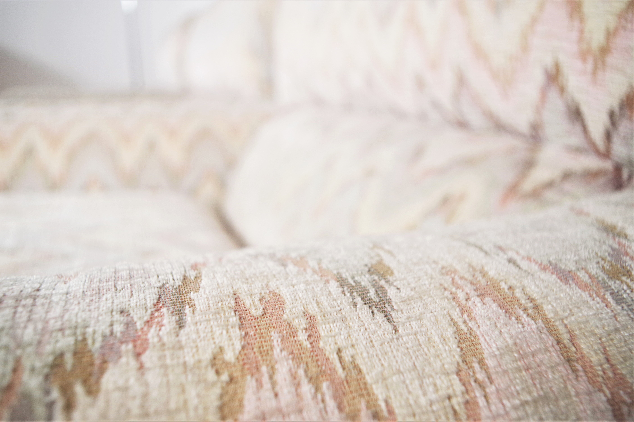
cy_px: 211
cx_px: 317
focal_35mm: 30
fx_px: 528
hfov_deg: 61.9
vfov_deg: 43.6
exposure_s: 1/60
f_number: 4
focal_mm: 20
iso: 200
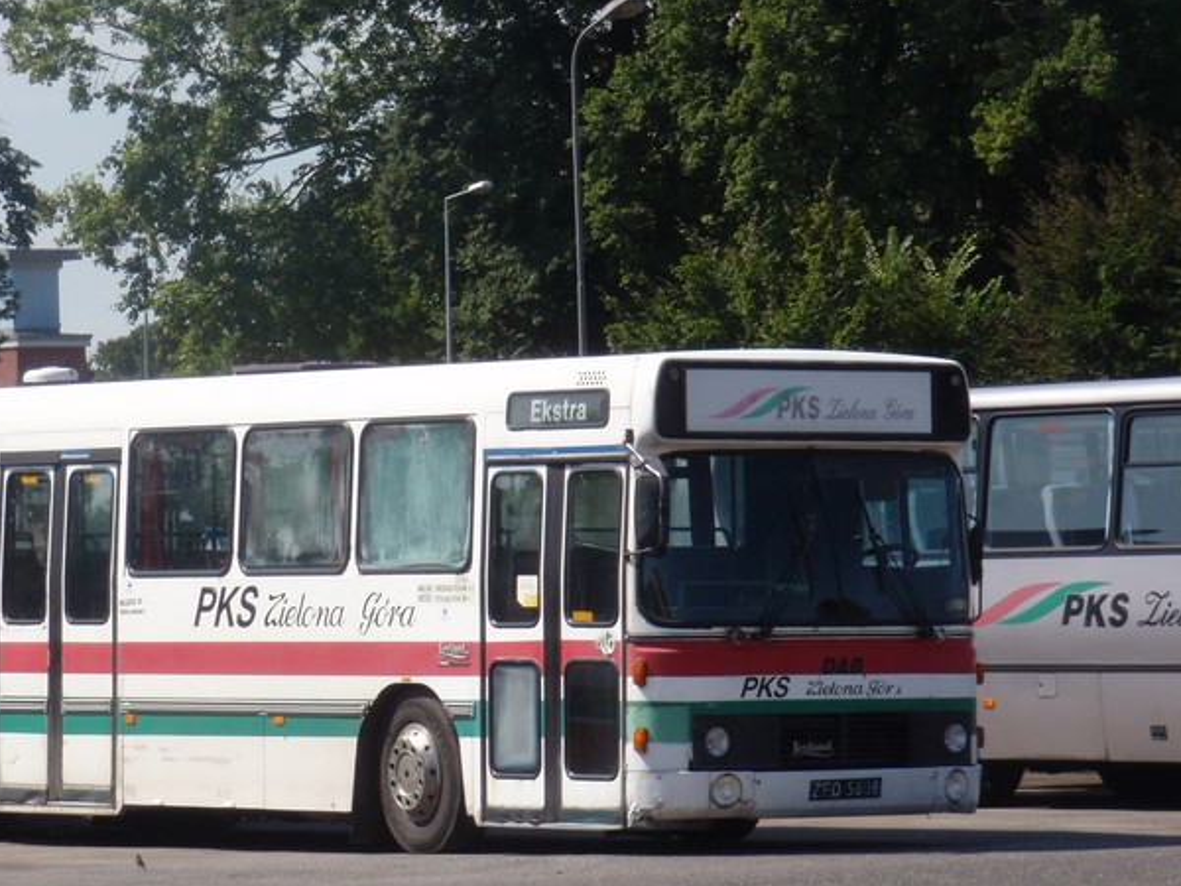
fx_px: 7472
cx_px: 350
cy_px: 373
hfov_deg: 9.0
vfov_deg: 6.8
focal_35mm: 219
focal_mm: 26.2
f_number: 5.6
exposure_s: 1/500
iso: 125
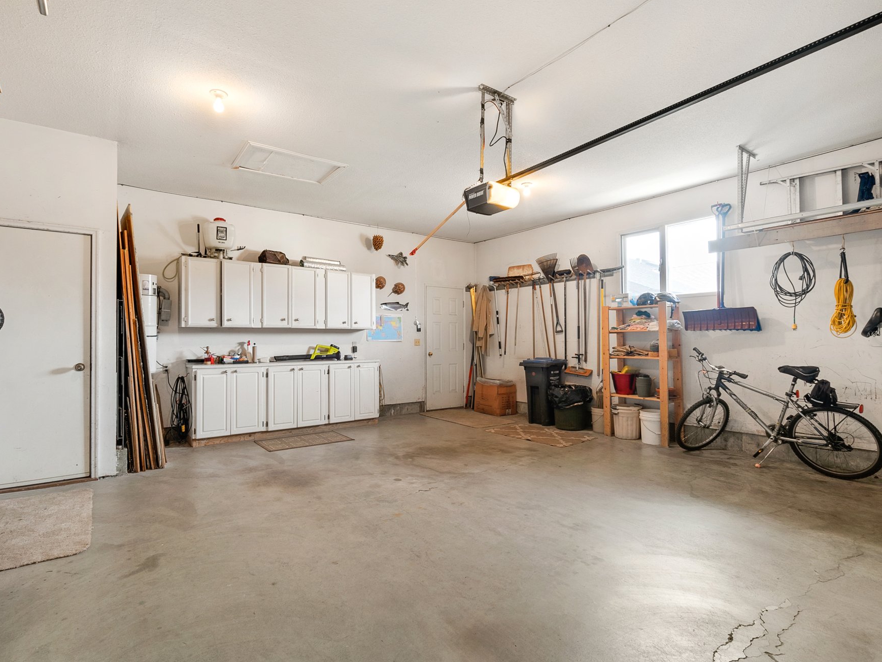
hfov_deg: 91.0
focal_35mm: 17
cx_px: 420
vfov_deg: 74.7
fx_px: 433
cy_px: 328
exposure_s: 4
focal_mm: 10
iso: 100
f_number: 10
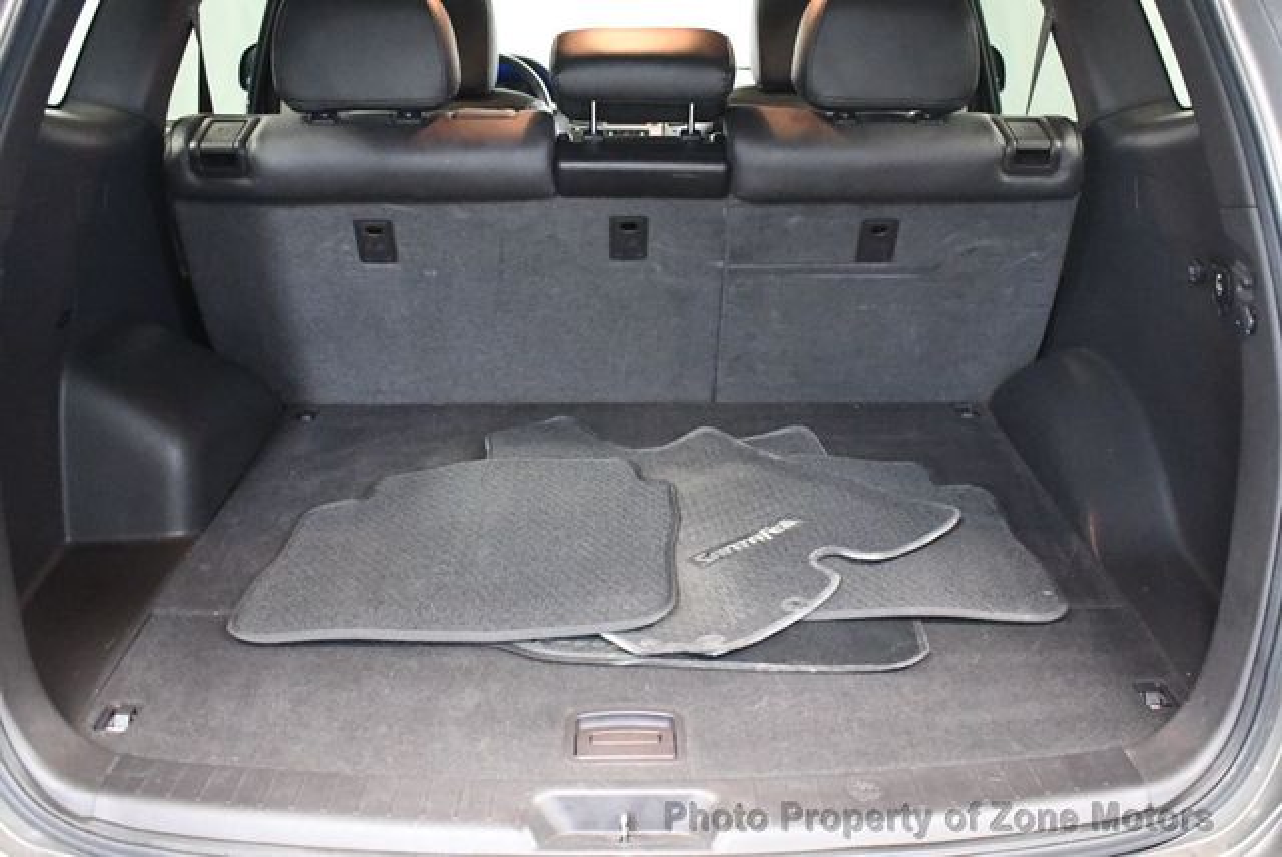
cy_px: 428
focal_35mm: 36
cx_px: 641
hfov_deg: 53.1
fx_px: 1283
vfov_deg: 36.9
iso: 7200
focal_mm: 18
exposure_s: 1/60
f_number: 3.5
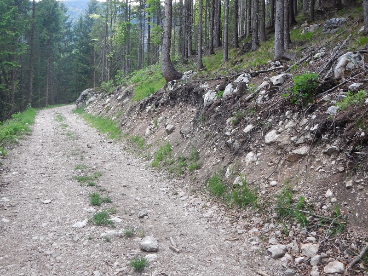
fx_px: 383
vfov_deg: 39.7
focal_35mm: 36
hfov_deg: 51.4
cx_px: 184
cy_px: 138
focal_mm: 6.5
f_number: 4
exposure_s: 1/160
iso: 400
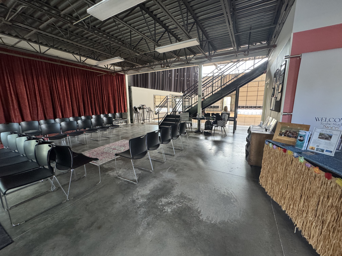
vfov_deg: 85.7
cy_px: 128
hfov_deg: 102.1
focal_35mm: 14
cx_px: 171
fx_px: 138
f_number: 2.2
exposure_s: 1/99
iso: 250
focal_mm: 2.22
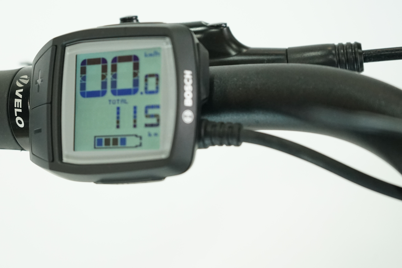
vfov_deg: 21.2
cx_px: 107
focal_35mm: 64
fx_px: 715
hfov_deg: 30.9
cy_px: 114
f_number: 5.6
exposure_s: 1/200
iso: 2500
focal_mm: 43
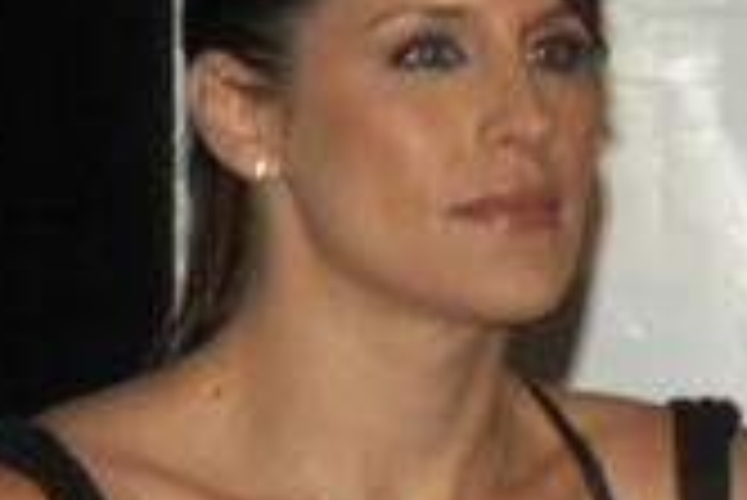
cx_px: 1622
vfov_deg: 1.5
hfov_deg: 2.2
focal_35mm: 922
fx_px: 19148
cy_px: 721
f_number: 5.6
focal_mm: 100
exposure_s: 1/180
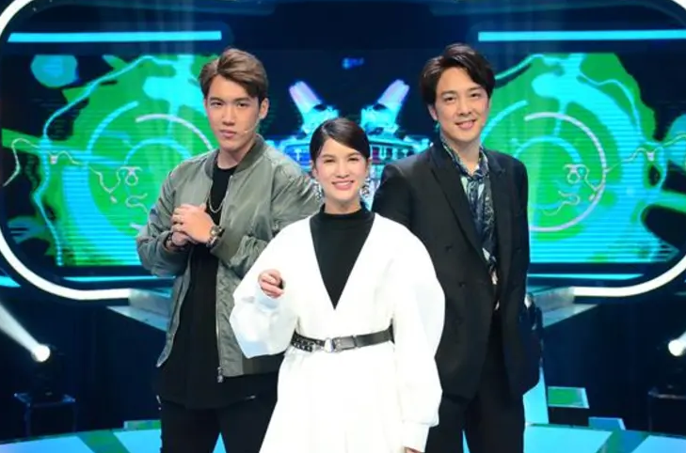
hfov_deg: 33.0
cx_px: 348
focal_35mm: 61
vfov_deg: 22.1
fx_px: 1159
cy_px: 234
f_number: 4.2
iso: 4000
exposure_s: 1/640
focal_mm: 38
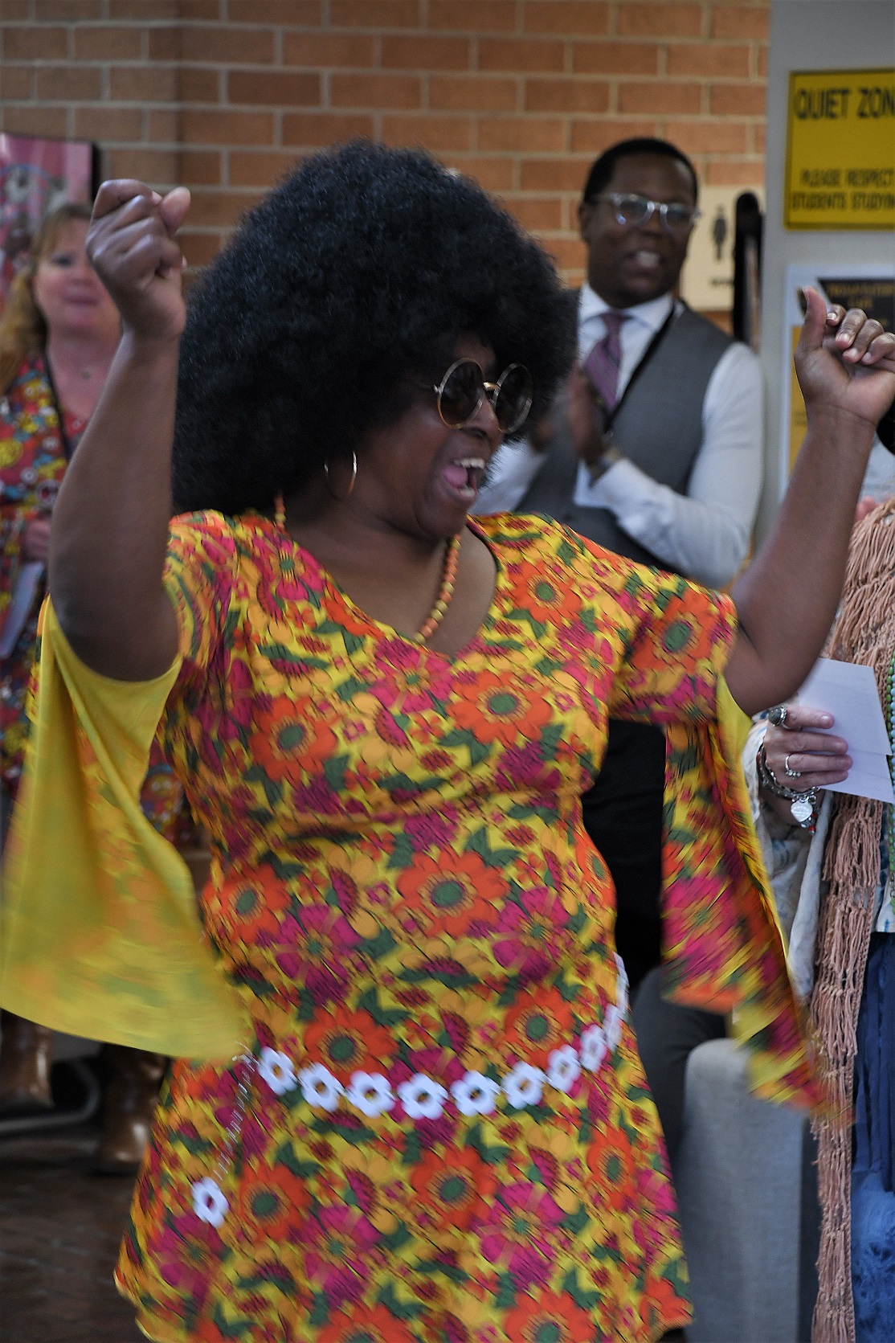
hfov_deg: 9.1
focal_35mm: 150
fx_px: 5593
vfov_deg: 13.7
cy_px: 672
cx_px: 448
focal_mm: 100
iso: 640
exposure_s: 1/30
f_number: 6.3
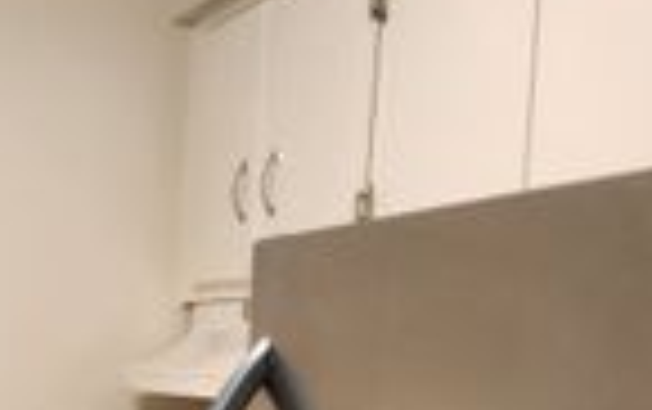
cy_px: 565
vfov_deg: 14.8
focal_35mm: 84
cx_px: -342
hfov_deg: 20.7
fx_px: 1494
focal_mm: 5.4
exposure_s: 1/120
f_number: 1.8
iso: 125
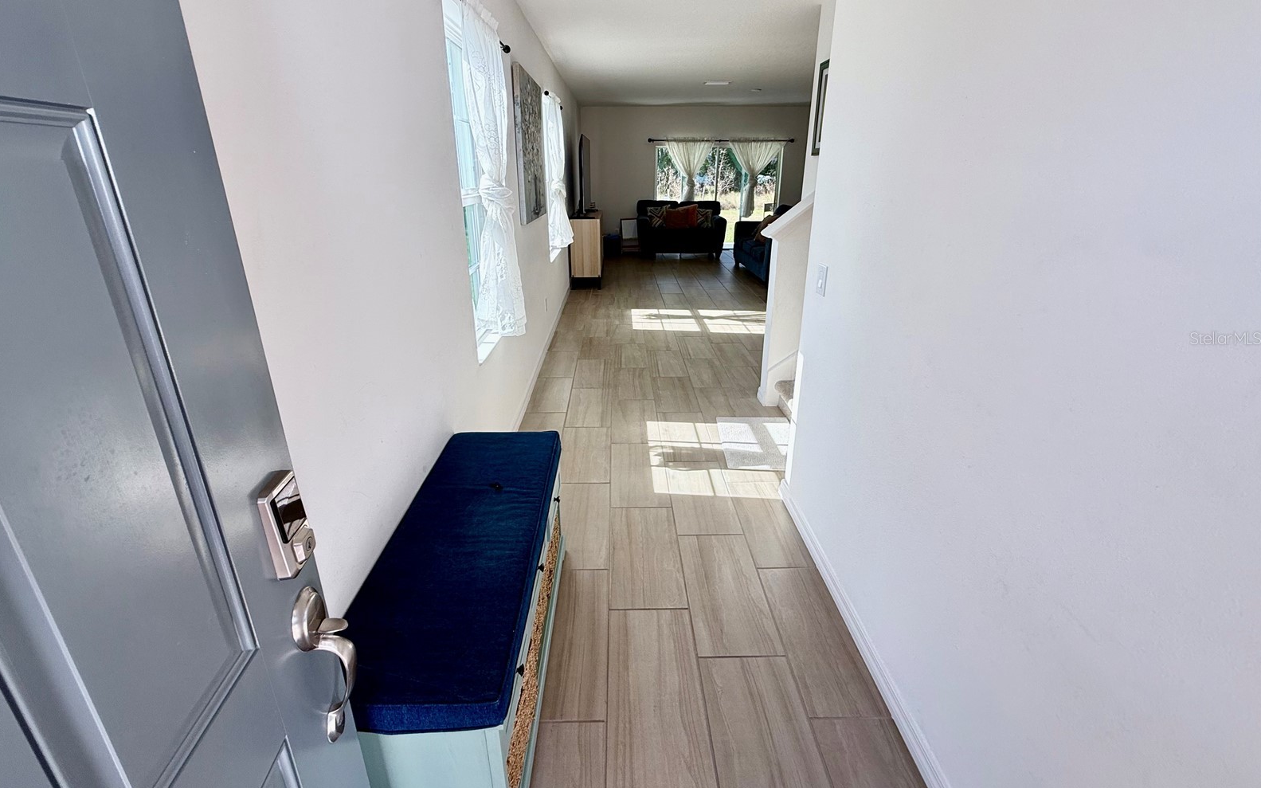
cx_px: 628
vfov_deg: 74.4
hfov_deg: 101.5
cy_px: 338
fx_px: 515
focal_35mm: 15
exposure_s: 1/147
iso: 64
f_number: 2.2
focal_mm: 2.22
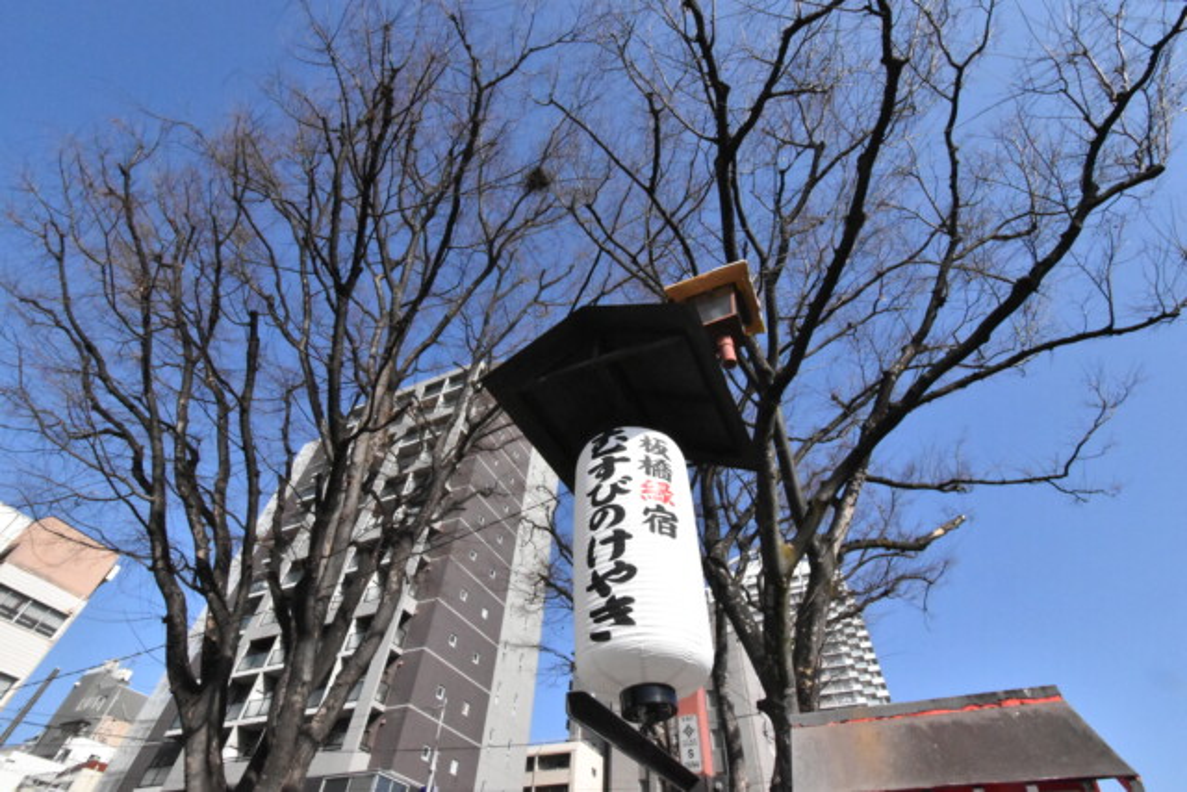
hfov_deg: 100.4
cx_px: 594
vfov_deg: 77.4
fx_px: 495
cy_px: 396
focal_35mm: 15
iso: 6400
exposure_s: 1/1600
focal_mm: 10
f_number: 22
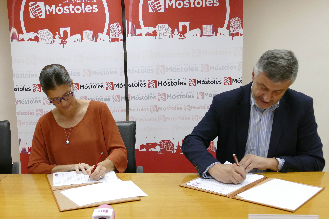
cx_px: 164
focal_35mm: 38
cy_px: 110
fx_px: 347
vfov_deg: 35.1
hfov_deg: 50.7
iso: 800
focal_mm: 13.97
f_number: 3.7
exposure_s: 1/100
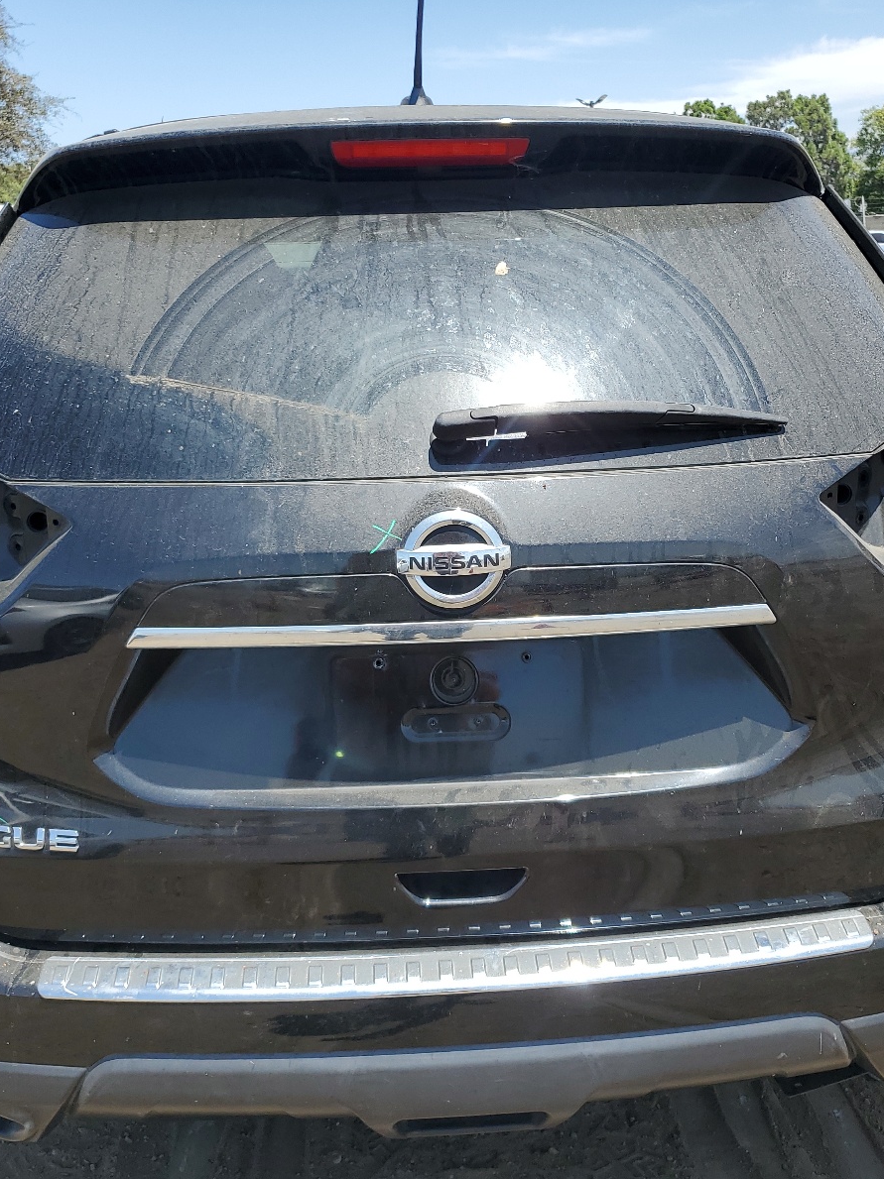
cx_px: 447
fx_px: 1192
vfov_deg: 52.6
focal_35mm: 35
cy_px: 593
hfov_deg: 40.7
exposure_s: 1/2000
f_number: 1.5
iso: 50
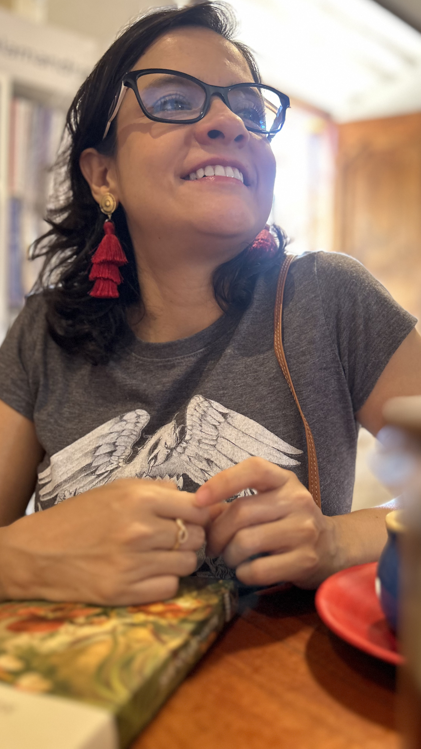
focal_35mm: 29
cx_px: 268
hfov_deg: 39.9
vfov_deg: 66.1
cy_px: 366
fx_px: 576
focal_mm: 5.7
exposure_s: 1/60
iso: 250
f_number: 1.5
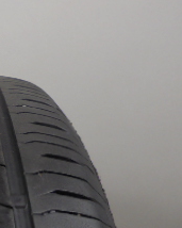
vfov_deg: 25.1
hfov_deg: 18.4
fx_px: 512
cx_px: -70
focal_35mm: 76
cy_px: 109
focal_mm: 4.6
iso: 100
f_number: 3.5
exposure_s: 1/30
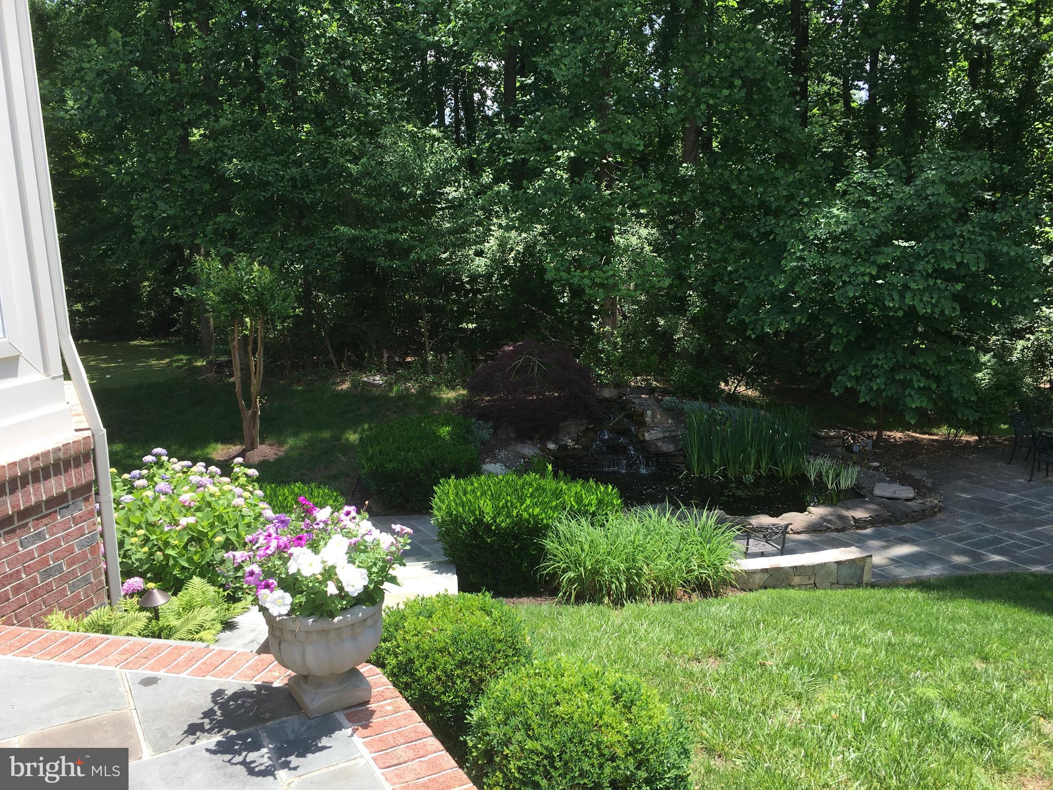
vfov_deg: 48.2
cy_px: 395
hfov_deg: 61.7
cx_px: 526
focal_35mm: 29
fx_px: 882
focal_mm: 4.15
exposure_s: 1/458
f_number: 2.2
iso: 25
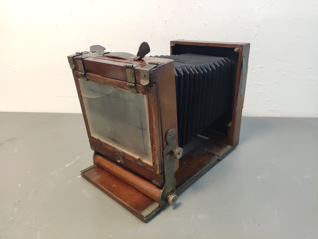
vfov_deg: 54.9
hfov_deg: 69.4
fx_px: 230
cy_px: 120
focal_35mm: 25
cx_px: 159
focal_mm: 5.43
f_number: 1.89
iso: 843
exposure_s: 1/33
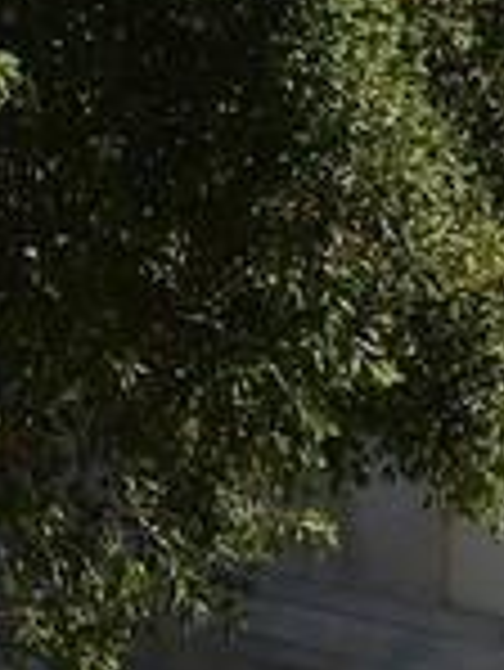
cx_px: 3272
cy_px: -1556
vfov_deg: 4.2
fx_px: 8782
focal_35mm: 453
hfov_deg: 2.9
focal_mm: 44
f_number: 9
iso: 200
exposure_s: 1/250
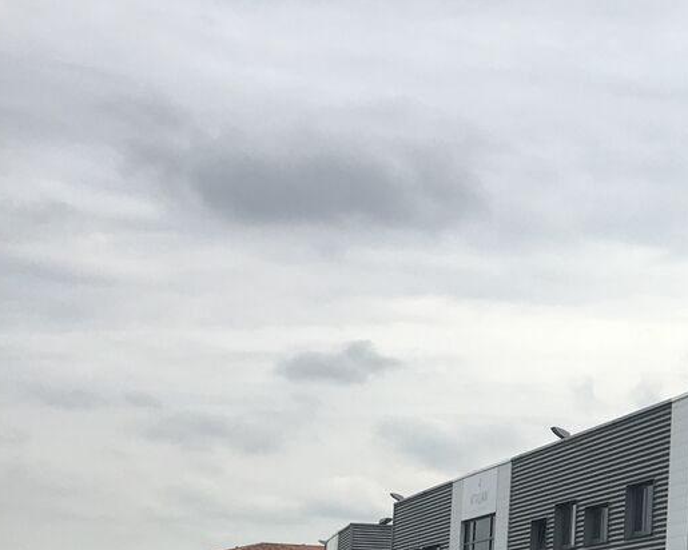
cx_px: 1055
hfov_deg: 18.9
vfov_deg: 17.3
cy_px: 435
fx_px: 1792
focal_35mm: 88
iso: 25
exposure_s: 1/1570
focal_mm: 4.15
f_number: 2.2
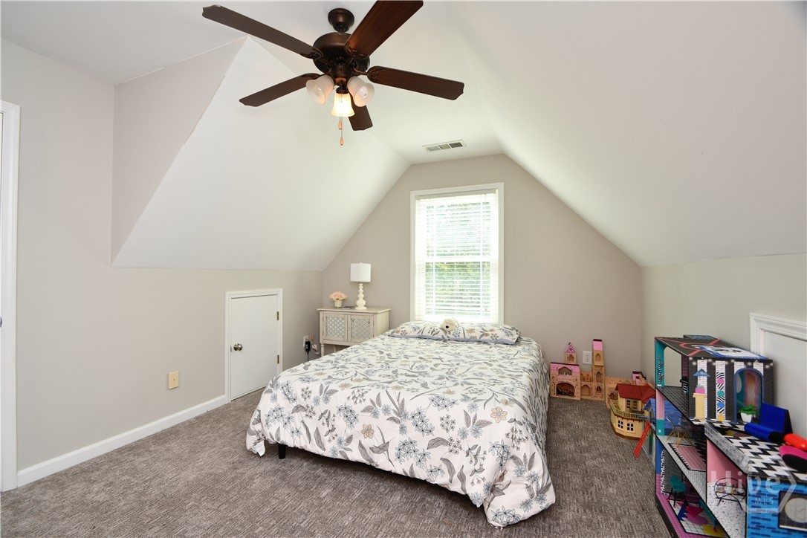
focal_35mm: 15
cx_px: 404
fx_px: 336
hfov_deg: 100.4
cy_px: 269
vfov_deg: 77.3
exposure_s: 1/80
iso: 200
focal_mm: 10
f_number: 4.5
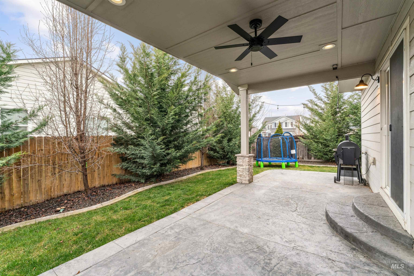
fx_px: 182
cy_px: 138
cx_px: 207
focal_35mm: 16
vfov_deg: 74.4
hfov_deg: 97.5
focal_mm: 15.8
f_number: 13
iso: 400
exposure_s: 1/20
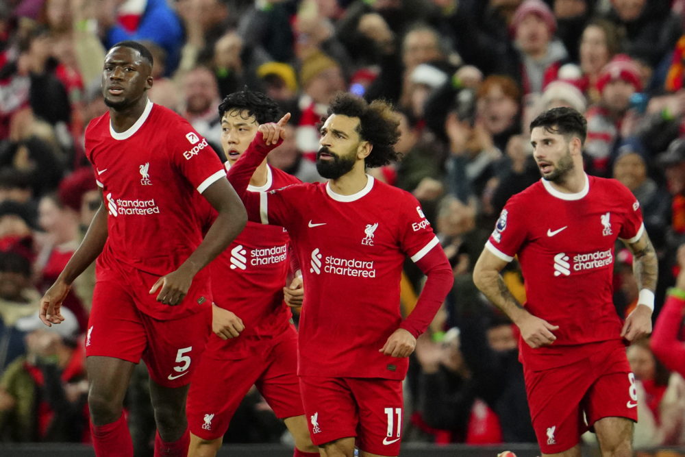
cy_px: 228
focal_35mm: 400
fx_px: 7612
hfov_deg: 5.2
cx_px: 342
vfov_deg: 3.4
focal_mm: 400
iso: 2500
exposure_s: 1/2000
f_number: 2.8
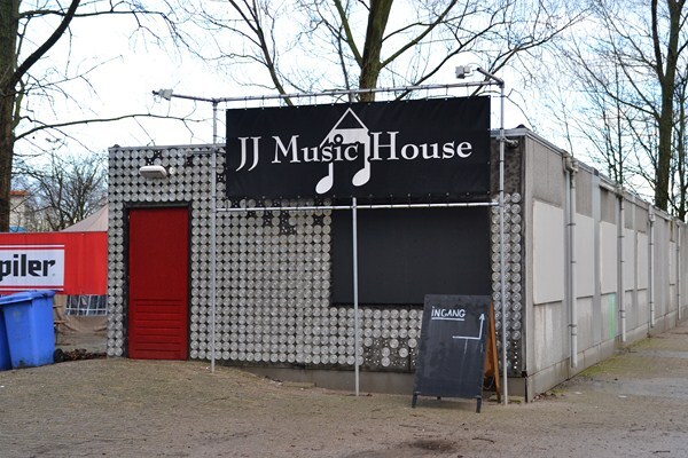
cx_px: 344
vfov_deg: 23.8
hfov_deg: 35.1
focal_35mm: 57
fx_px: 1089
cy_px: 229
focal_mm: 38
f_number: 5.6
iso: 180
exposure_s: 1/125
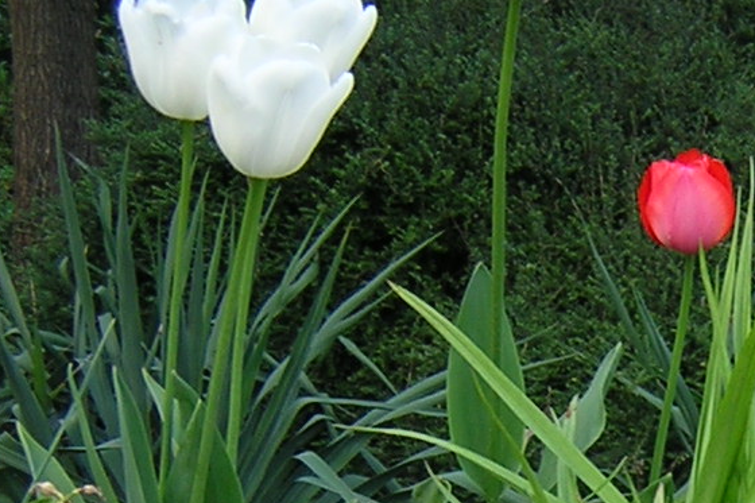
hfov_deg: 18.5
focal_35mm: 107
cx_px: 782
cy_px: 561
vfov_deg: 12.6
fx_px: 2243
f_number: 2.6
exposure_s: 1/67.3
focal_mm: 4.7
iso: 100
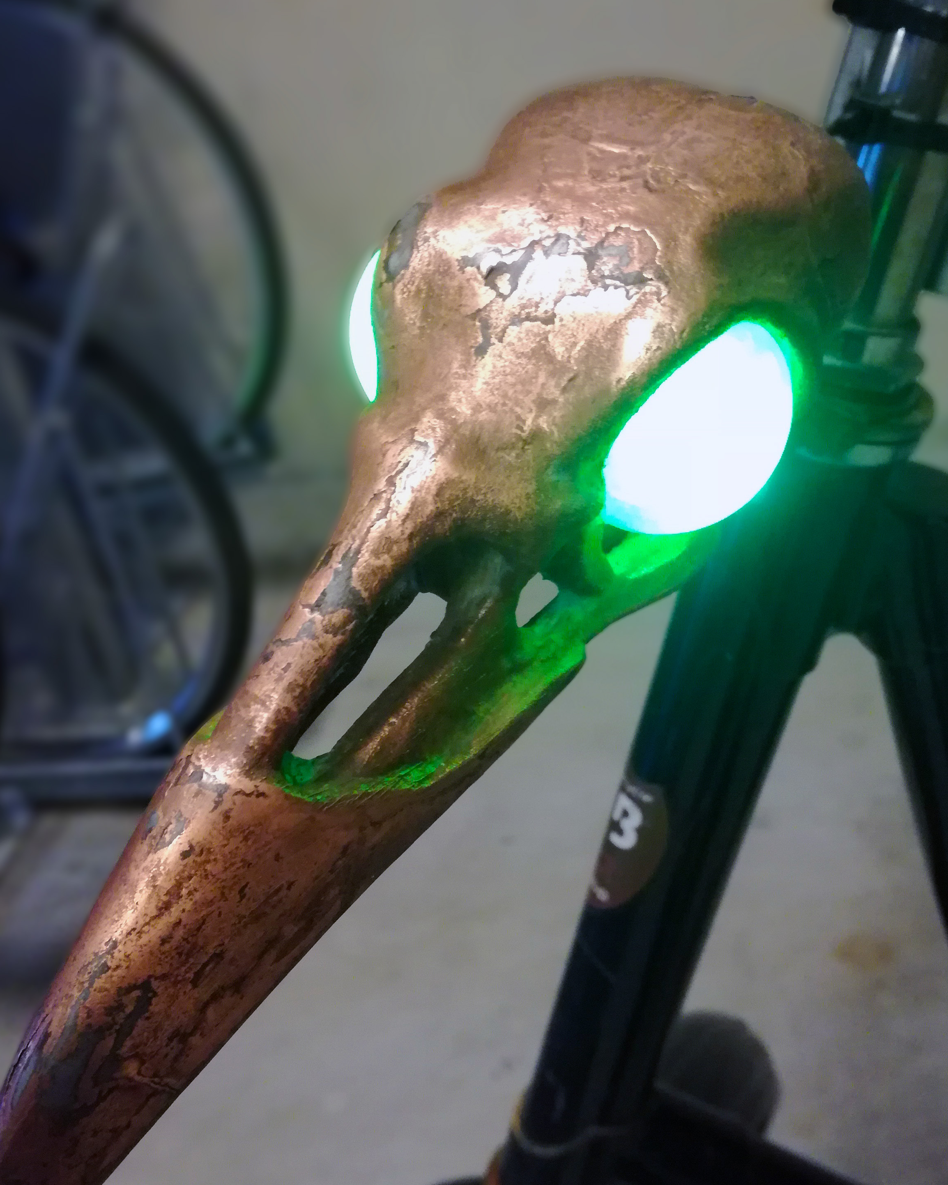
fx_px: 1333
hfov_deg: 39.1
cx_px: 531
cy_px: 626
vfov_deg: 47.9
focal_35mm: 38
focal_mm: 3.79
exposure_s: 1/25
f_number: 2
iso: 400
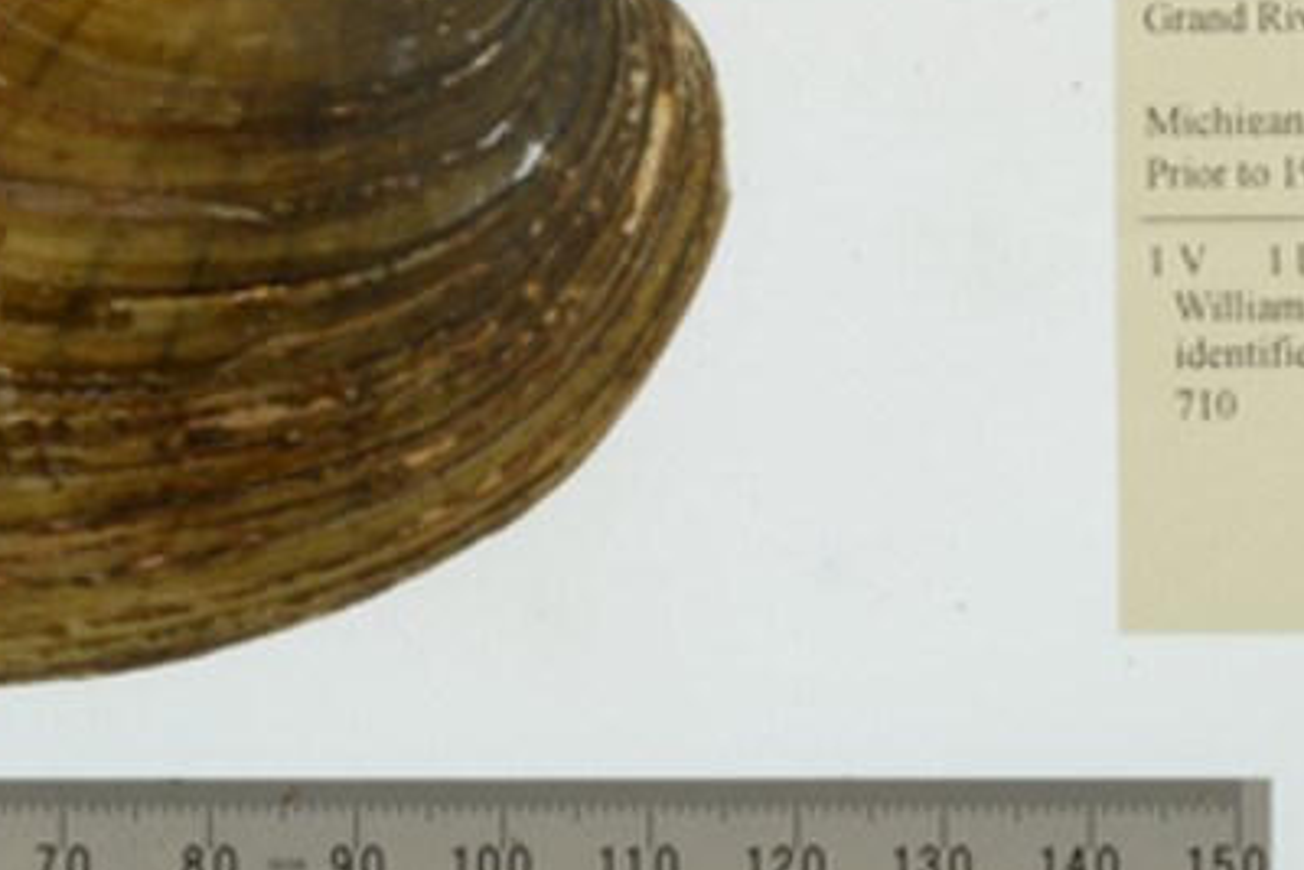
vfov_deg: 7.6
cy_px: -256
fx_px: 6522
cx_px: 554
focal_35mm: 180
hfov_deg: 11.4
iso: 100
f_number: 32
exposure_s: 1/8
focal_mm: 60
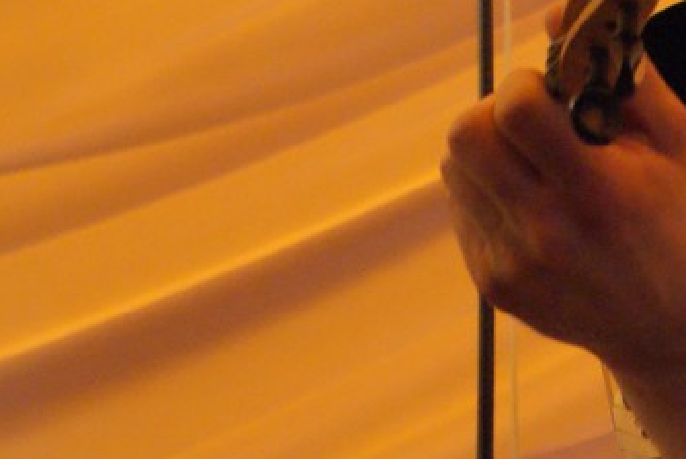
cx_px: 835
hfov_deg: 11.7
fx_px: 3263
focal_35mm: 171
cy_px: 384
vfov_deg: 8.0
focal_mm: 40
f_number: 6.3
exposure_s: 1/80
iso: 1600
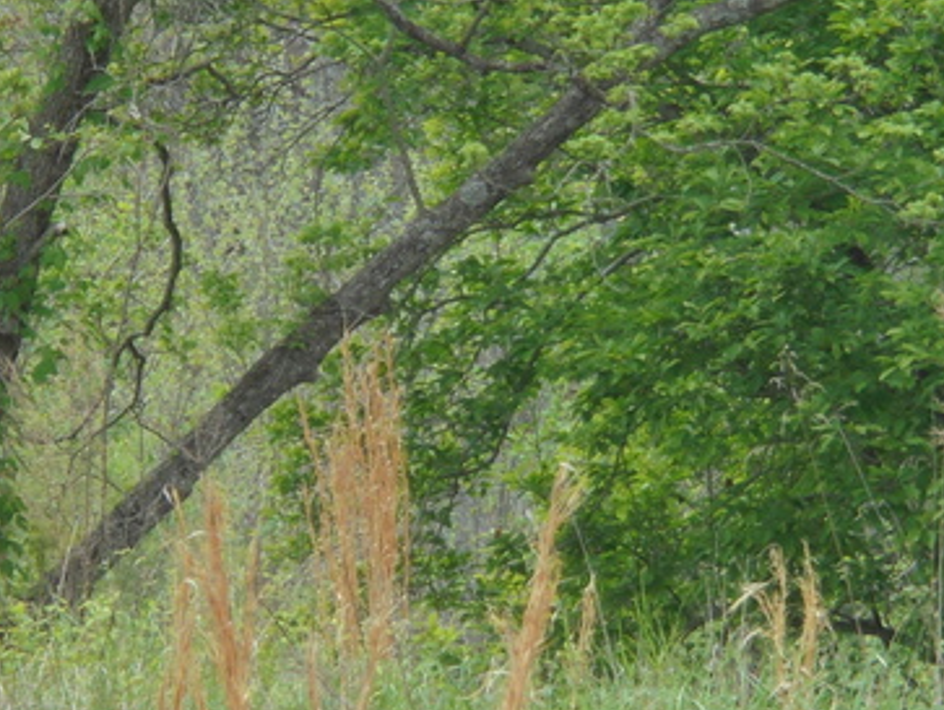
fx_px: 9063
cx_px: 904
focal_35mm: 332
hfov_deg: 5.9
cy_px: 252
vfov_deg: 4.5
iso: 100
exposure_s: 1/160
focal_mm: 27.6
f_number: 6.5
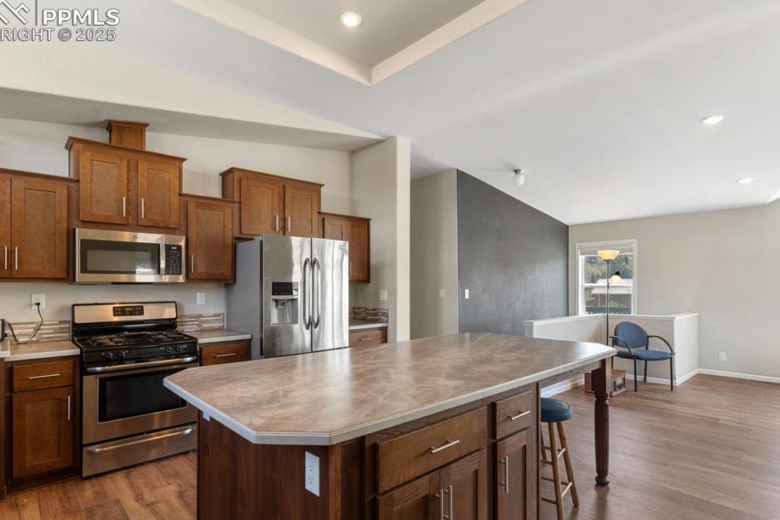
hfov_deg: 86.9
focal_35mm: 19
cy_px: 285
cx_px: 385
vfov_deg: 64.4
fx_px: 411
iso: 400
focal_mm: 17
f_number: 8
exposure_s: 1/8
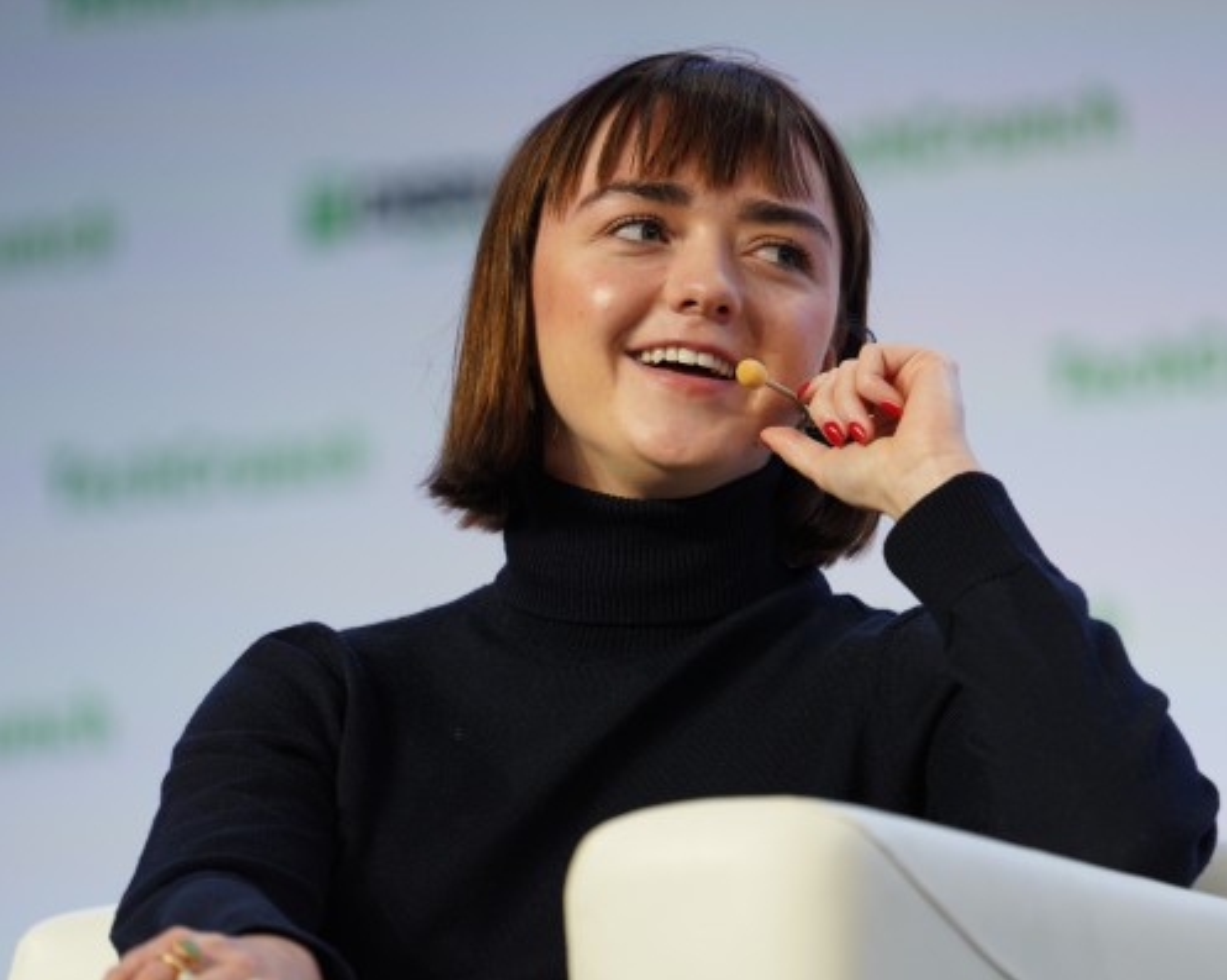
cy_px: 489
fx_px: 15352
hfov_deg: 4.6
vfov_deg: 3.7
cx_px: 637
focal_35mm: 423
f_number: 5.6
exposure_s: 1/320
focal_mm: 373
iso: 1600
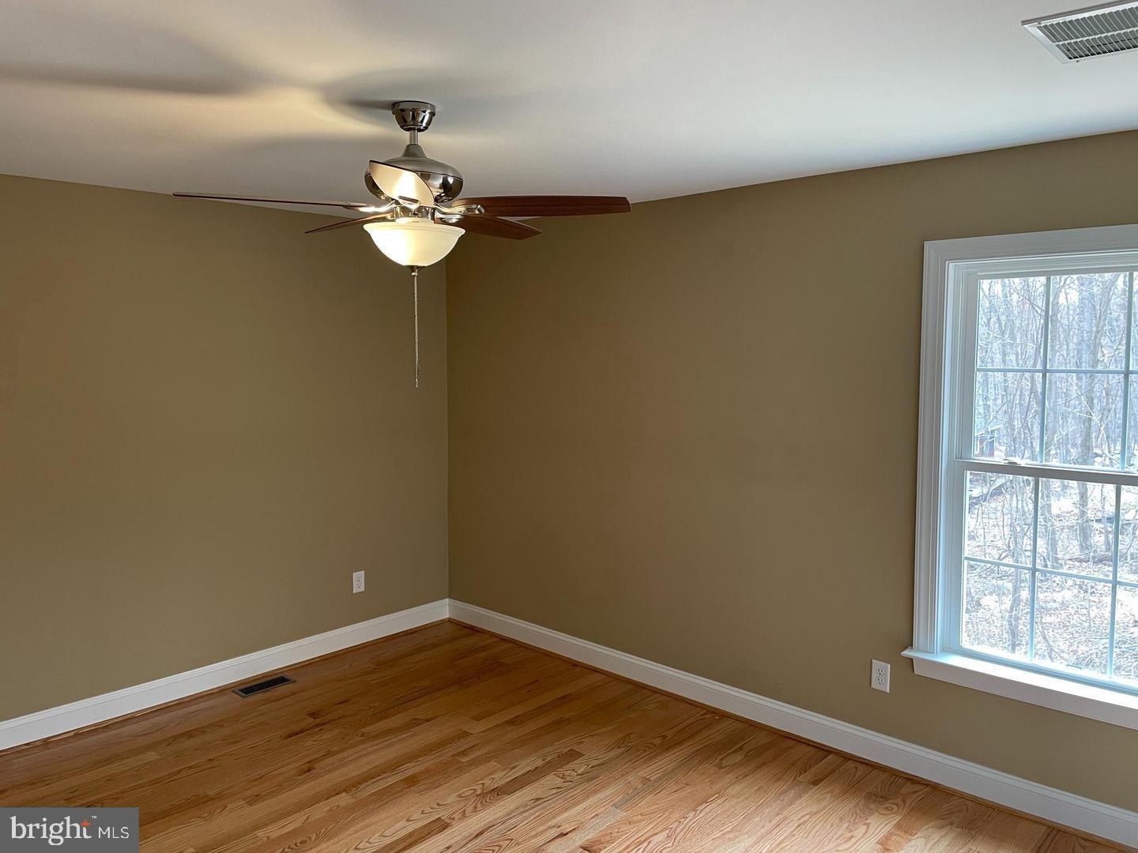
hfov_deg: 67.3
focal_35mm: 26
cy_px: 426
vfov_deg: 53.1
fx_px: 855
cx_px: 569
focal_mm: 4.2
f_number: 1.6
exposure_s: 1/60
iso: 80
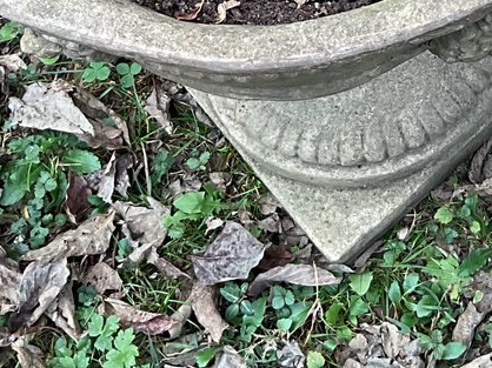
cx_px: 593
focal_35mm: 105
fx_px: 1492
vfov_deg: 12.9
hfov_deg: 17.8
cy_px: -267
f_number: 1.8
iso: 20
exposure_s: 1/120
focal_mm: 3
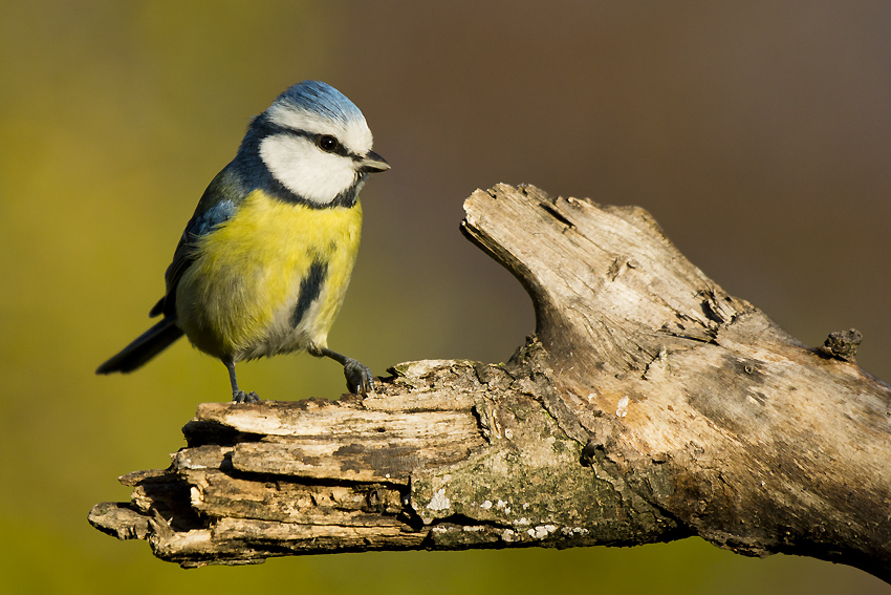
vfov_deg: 2.3
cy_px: 298
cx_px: 446
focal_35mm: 600
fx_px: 14852
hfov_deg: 3.4
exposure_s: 1/1250
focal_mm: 400
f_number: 6.3
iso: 400
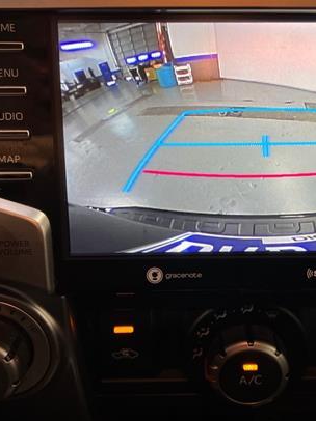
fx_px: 500
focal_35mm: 41
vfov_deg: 45.8
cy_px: 216
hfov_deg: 34.8
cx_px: 210
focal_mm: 5.7
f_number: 1.5
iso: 125
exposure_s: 1/60
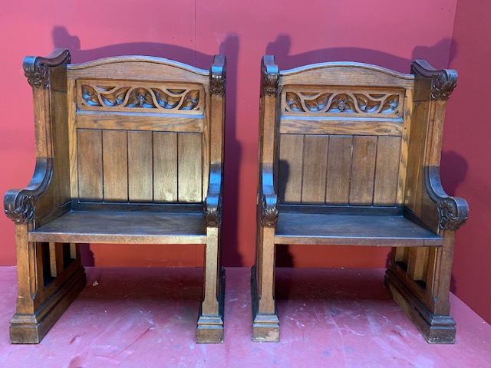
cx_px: 246
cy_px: 184
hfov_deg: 67.3
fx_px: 369
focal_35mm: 26
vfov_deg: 53.1
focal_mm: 4.25
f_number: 1.8
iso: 250
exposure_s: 1/33
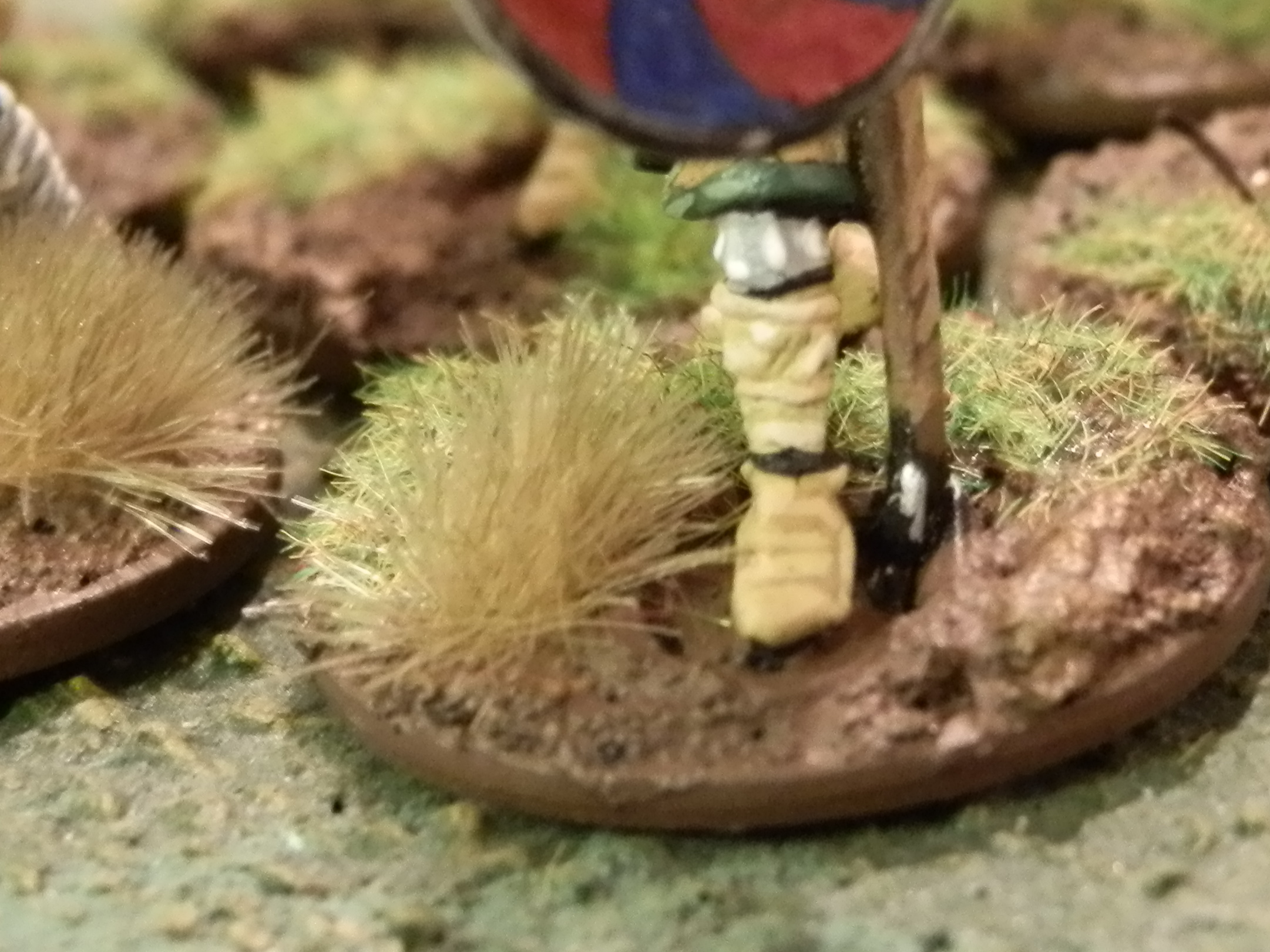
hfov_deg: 16.3
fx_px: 4439
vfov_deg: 12.1
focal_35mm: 121
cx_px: 714
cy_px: 72
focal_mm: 10.99
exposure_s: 1/8
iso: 400
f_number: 3.7
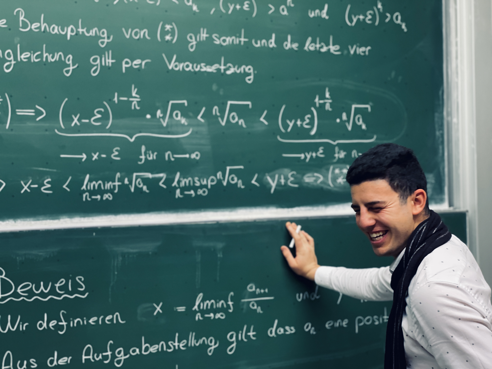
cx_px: 246
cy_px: 184
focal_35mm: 52
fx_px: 739
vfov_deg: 28.0
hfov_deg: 36.8
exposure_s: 1/50
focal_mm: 6
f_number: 2
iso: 160
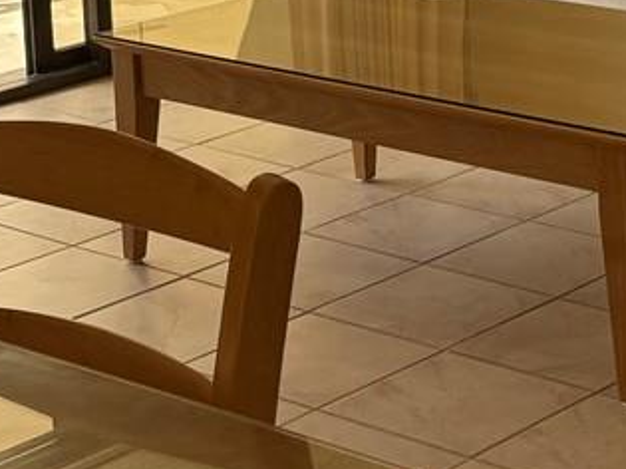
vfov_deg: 11.9
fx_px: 2205
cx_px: 447
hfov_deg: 16.1
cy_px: -60
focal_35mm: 122
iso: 100
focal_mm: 6.76
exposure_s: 1/1361
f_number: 1.78
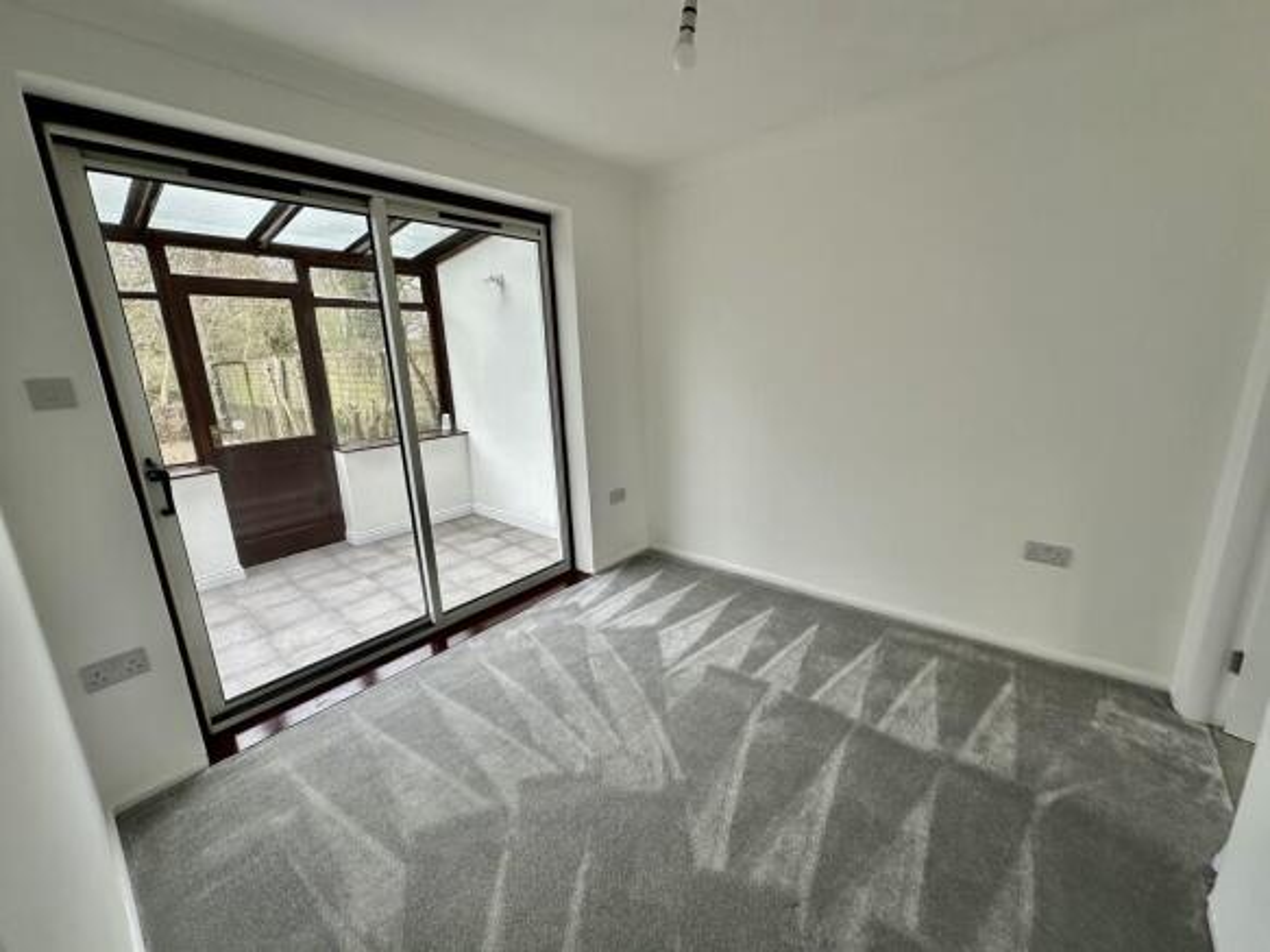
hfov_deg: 102.1
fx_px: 514
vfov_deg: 85.7
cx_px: 635
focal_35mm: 14
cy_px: 476
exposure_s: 1/136
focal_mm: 2.22
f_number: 2.2
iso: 40
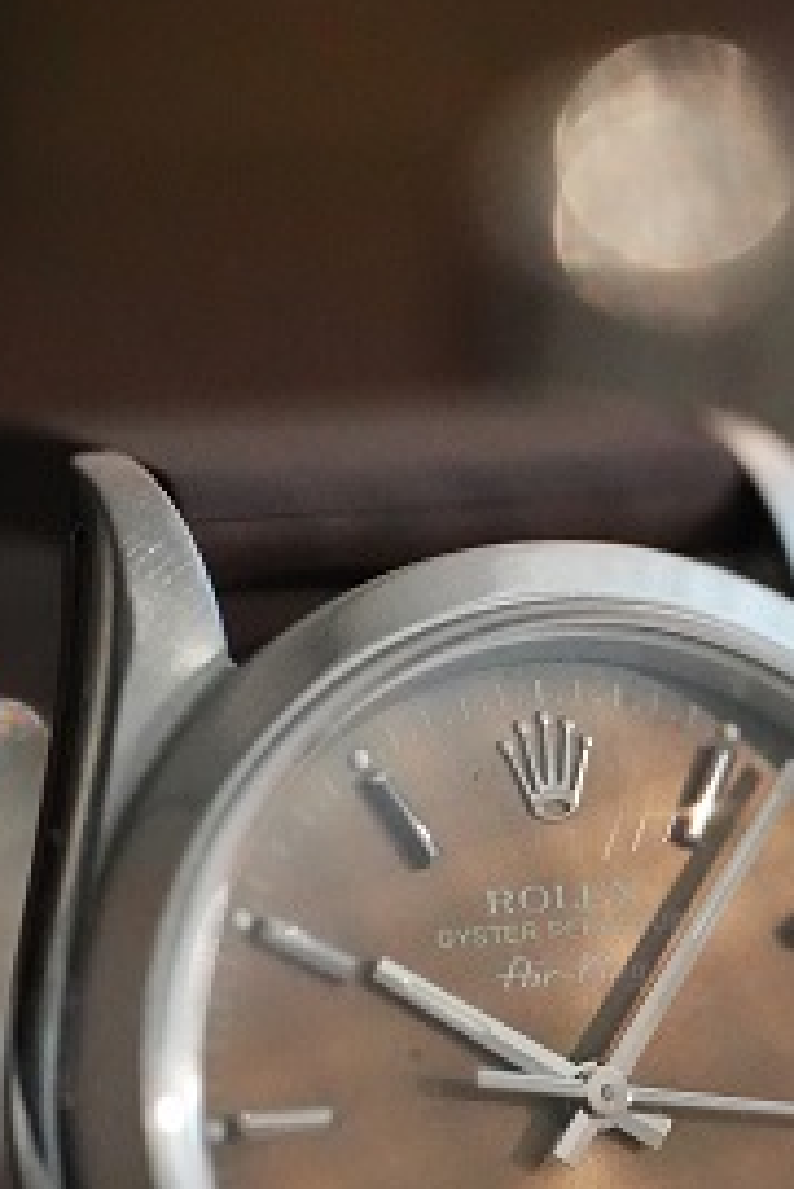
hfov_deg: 5.1
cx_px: 575
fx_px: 8986
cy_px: 1068
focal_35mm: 272
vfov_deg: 7.5
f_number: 2.8
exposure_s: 1/4000
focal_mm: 105
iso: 12800
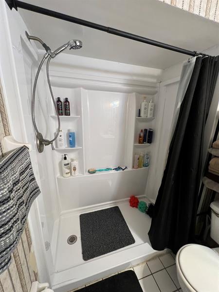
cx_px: 110
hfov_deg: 89.9
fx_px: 110
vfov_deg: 106.2
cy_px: 146
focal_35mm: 13
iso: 200
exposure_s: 1/60
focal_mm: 1.57
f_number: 1.8
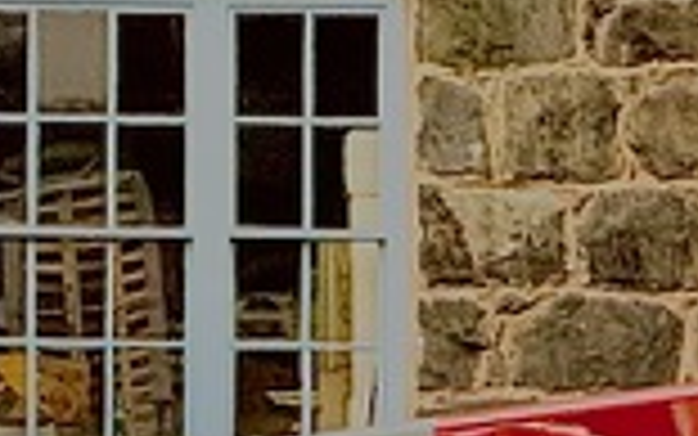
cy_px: 1187
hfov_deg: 2.5
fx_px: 16042
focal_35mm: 843
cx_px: 770
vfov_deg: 1.6
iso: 200
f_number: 2.8
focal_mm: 15.66
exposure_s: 1/127
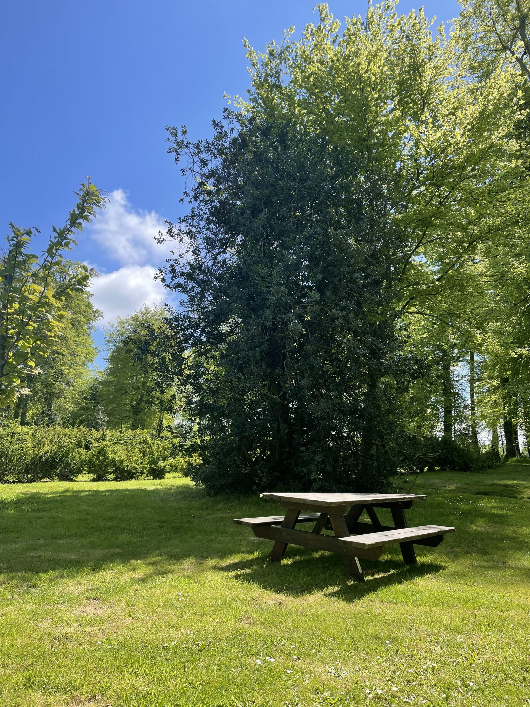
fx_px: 531
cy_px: 354
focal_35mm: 26
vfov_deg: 67.3
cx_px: 265
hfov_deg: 53.1
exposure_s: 1/1689
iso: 32
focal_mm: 4.2
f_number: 1.6
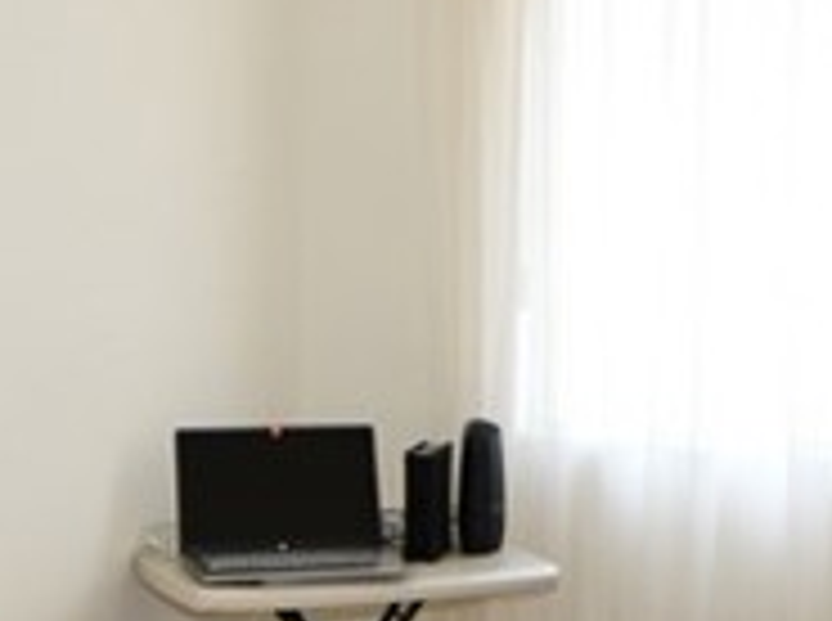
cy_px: 272
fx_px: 1919
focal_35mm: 80
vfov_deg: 18.4
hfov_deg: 24.3
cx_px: 571
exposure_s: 1/60
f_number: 4
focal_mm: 10
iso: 200
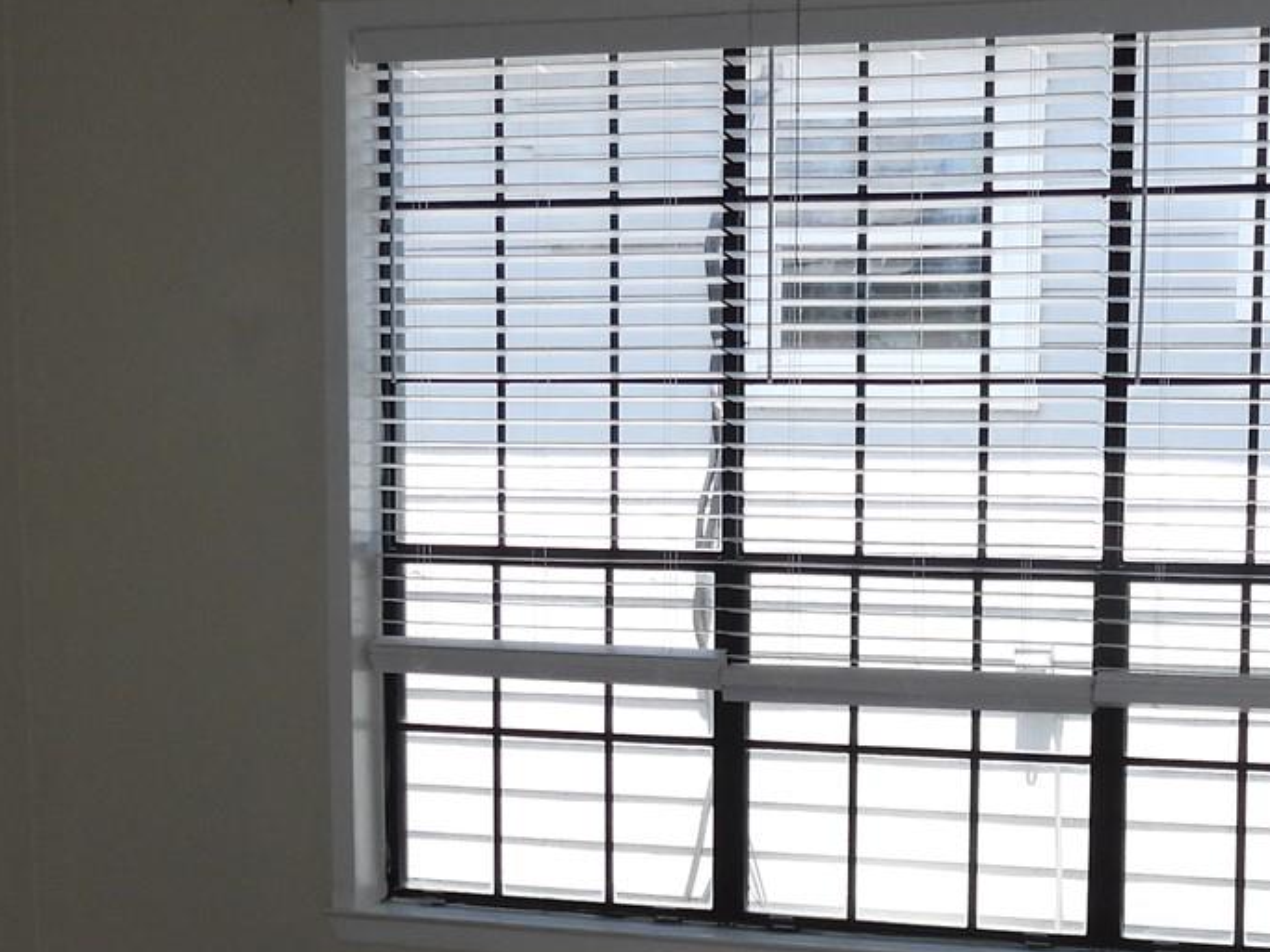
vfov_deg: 20.0
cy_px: 878
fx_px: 2641
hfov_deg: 26.6
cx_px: 971
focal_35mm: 72
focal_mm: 4.3
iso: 100
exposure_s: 1/200
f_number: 2.8
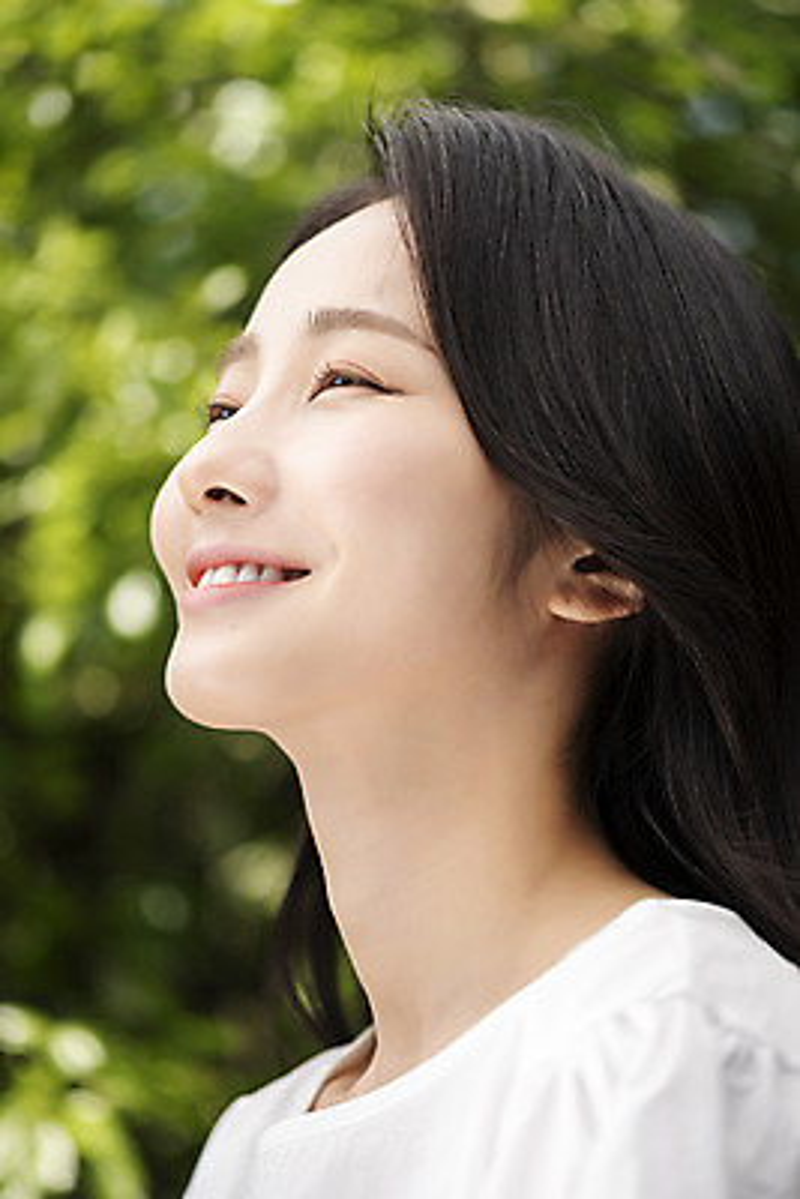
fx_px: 3497
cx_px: 400
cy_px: 600
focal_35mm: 105
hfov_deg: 13.1
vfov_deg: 19.4
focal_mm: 105
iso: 100
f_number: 4
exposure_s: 1/400
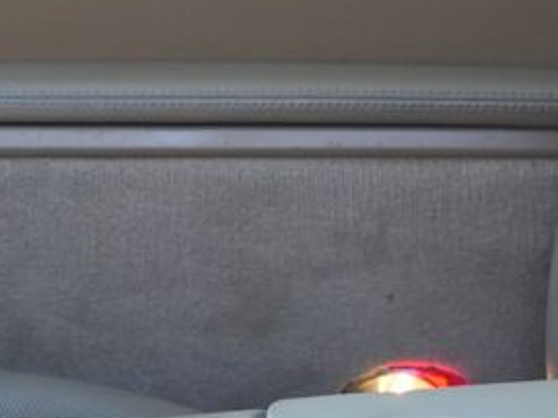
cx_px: 218
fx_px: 4576
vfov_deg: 5.1
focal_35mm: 284
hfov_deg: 7.0
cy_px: -545
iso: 1000
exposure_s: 1/160
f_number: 4
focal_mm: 50
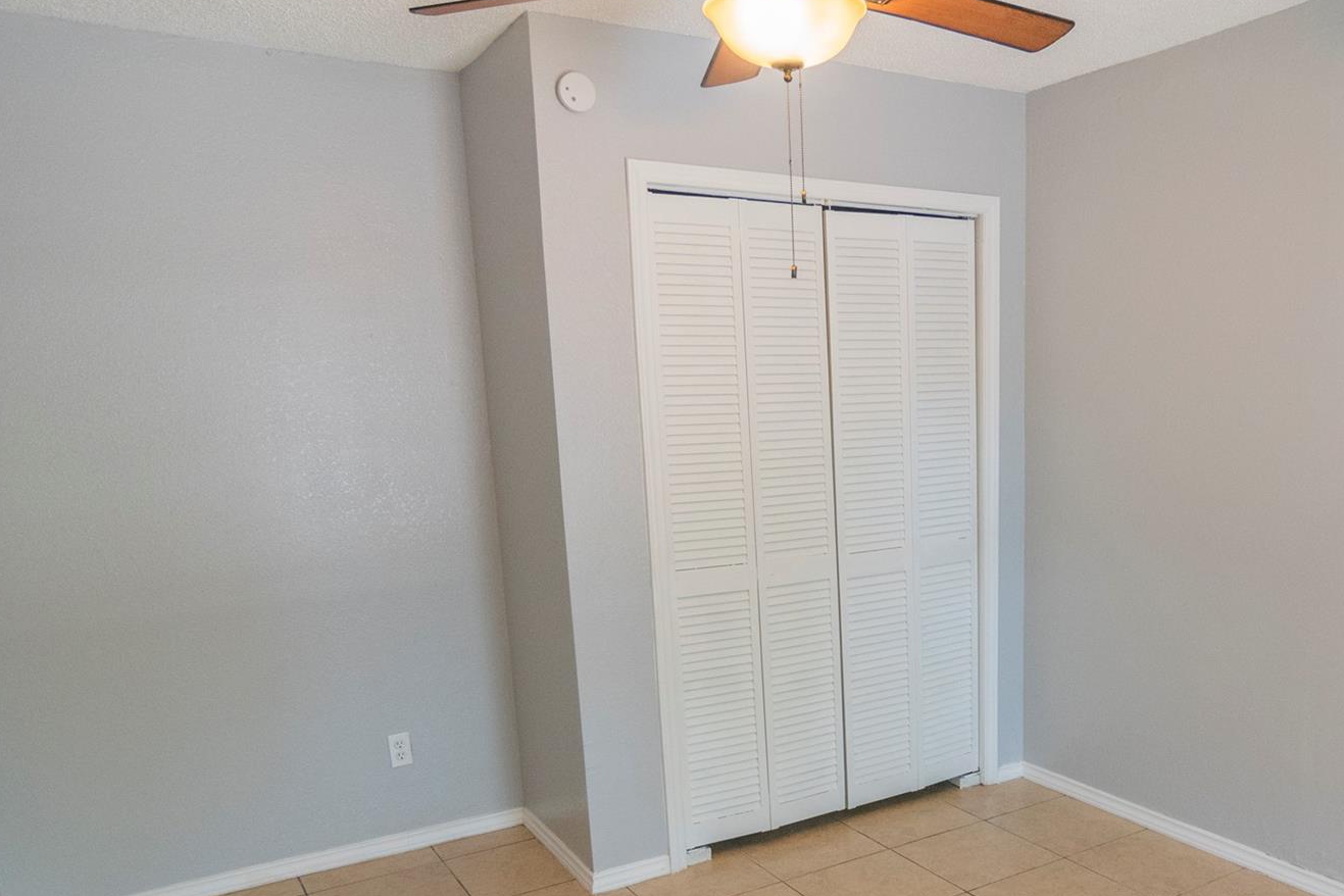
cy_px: 616
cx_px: 920
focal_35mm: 28
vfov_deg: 45.5
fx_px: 1045
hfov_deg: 63.4
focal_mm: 12
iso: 800
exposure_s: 1/160
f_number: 4
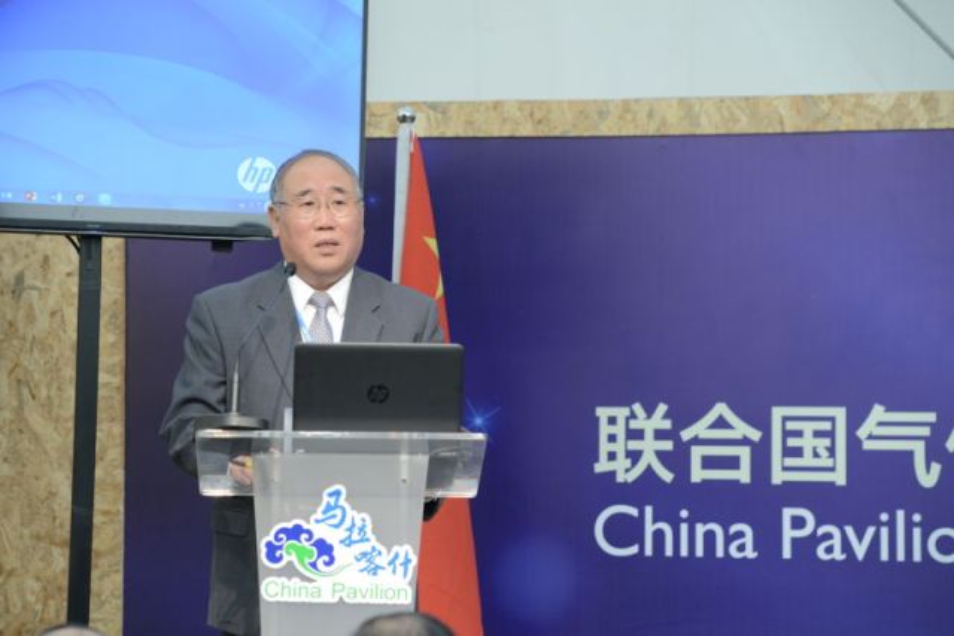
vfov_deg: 9.8
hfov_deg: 14.7
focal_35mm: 140
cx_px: 477
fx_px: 3711
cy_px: 318
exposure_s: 1/125
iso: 1600
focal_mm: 140
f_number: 5.6
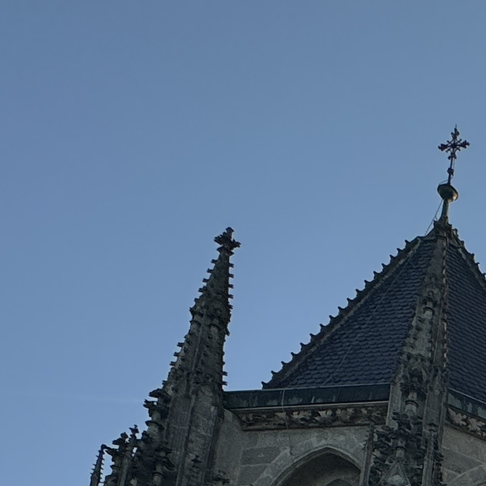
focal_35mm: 64
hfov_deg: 19.3
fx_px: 1017
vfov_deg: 21.0
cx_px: 904
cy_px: 801
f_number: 2.2
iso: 50
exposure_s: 1/899
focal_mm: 2.22
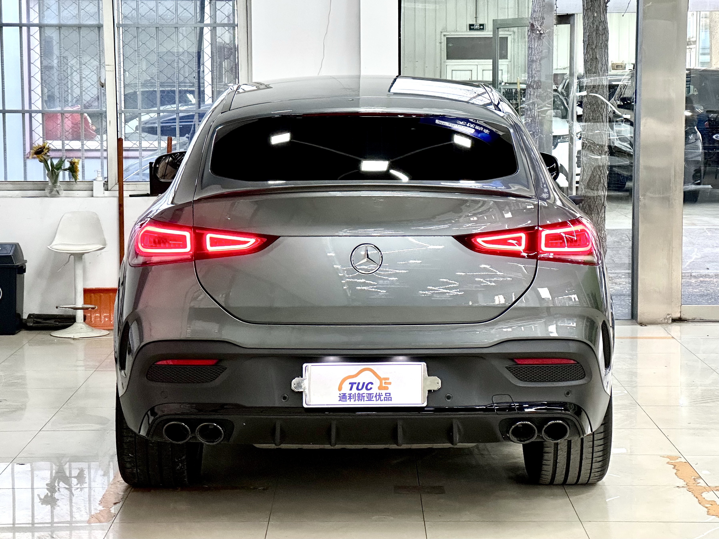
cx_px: 360
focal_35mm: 77
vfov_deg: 19.1
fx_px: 1599
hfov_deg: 25.3
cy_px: 270
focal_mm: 9
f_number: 2.8
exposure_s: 1/50
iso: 500
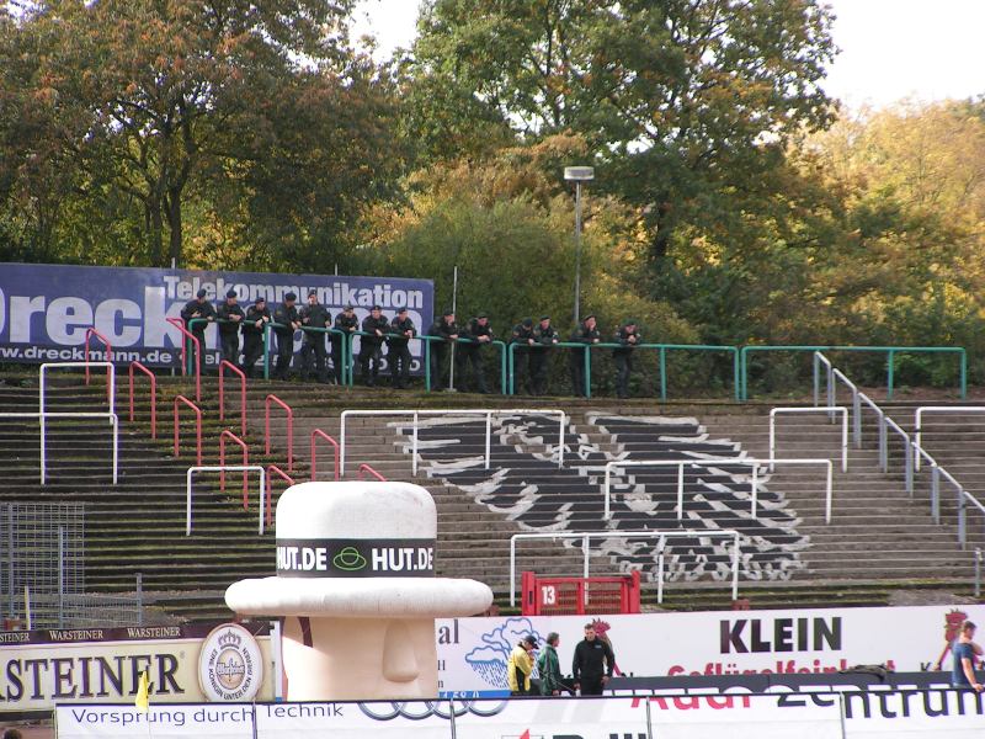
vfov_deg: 6.0
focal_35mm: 247
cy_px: 370
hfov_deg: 8.0
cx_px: 492
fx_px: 7028
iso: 50
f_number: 3.5
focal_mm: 37.8
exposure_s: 1/250
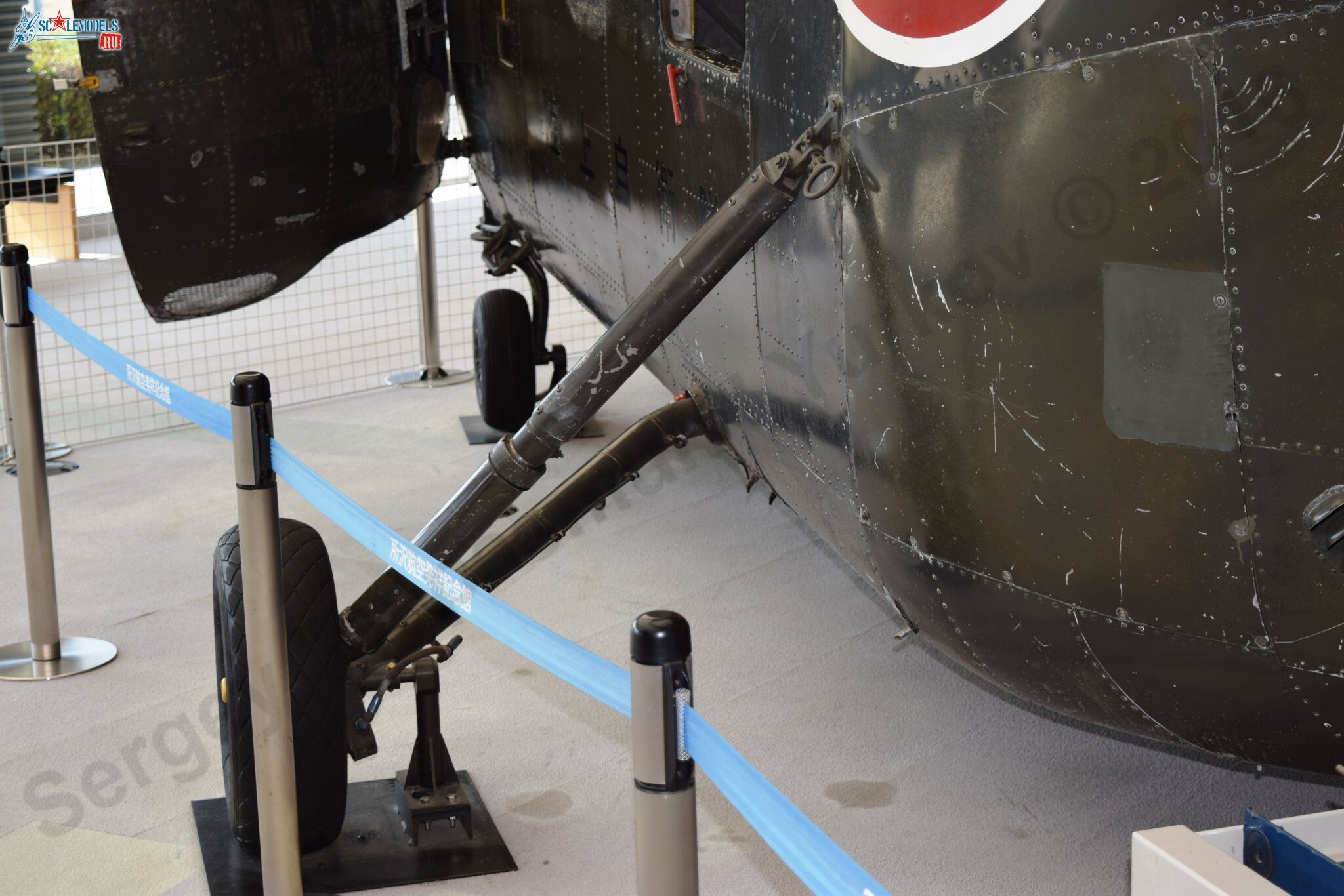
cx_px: 672
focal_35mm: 69
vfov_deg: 19.7
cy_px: 448
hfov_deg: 29.2
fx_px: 2576
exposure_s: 1/125
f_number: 5.6
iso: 110
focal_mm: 46
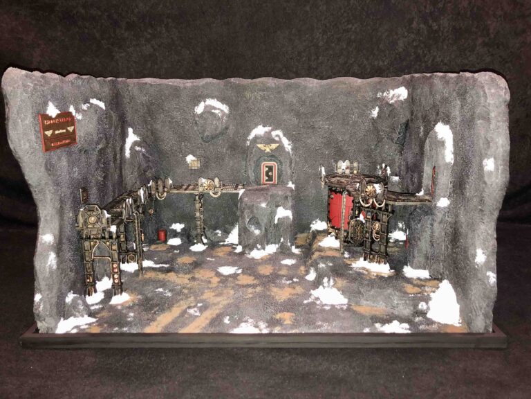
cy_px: 200
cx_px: 266
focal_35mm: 28
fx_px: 430
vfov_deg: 49.7
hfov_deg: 63.4
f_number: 1.8
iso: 100
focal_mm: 3.99
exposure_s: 1/12
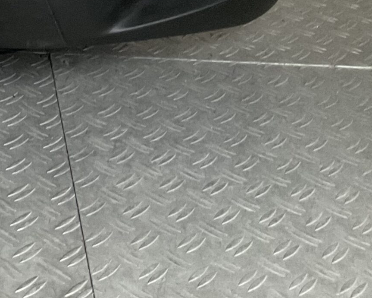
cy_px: -82
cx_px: -175
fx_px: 925
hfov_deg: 19.9
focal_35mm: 84
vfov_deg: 17.2
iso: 400
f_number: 1.8
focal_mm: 3
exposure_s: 1/25
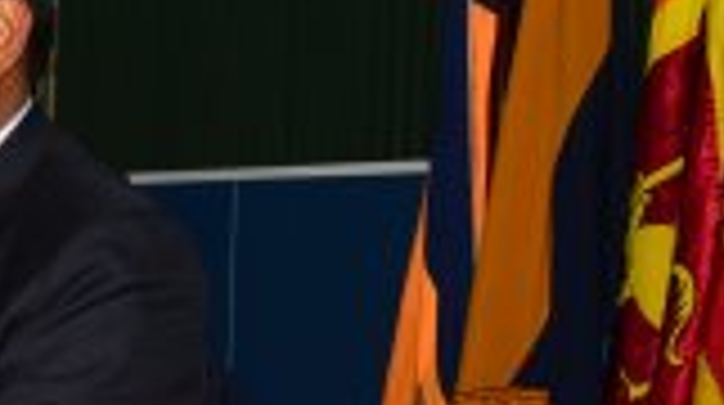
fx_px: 2473
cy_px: 518
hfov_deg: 15.0
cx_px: -463
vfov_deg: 9.2
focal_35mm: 129
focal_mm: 22
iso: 400
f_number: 5.6
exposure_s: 1/30
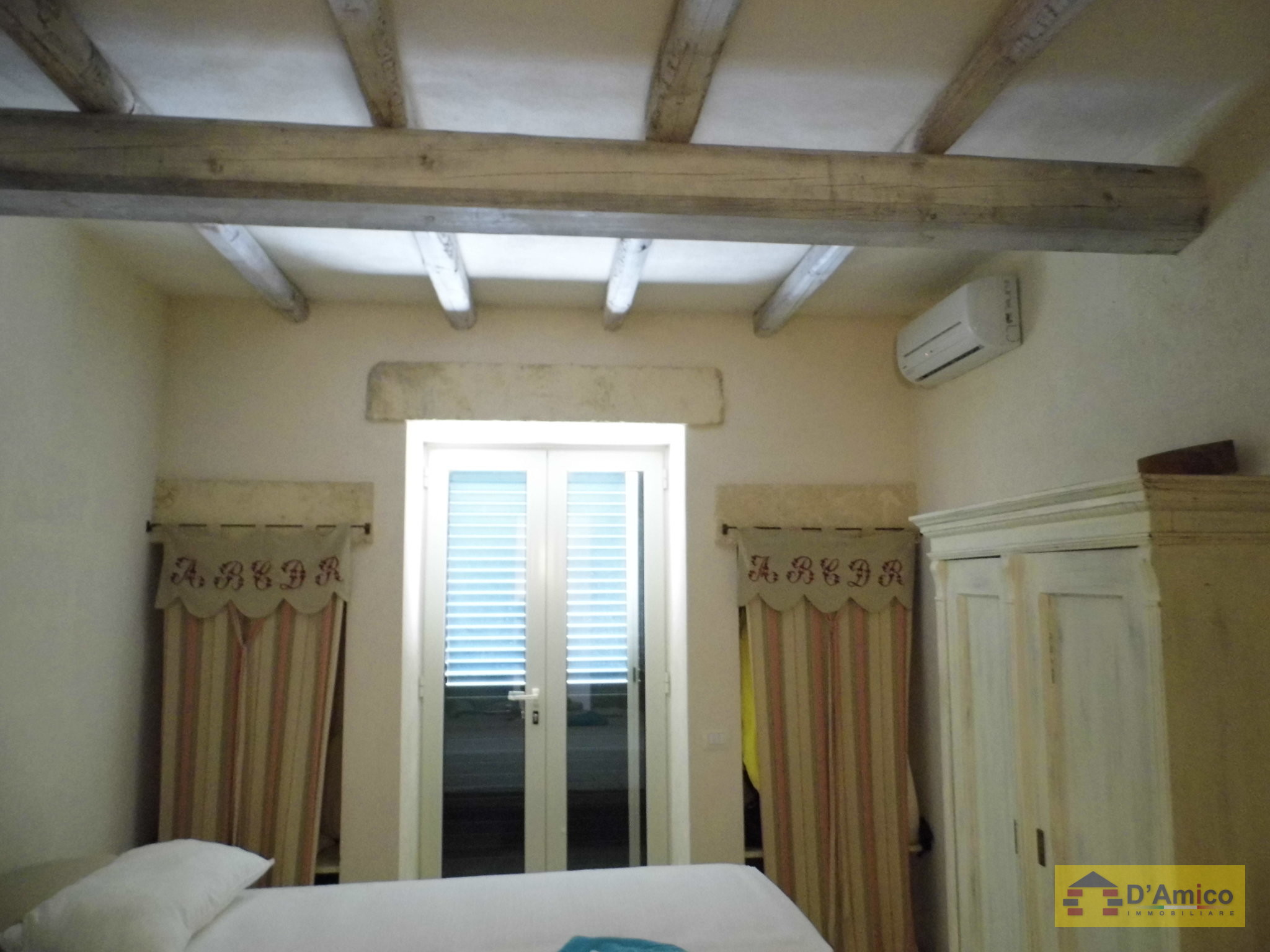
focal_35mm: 25
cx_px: 635
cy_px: 476
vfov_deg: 54.9
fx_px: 917
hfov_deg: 69.4
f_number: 3.1
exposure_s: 1/8
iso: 400
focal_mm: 4.5
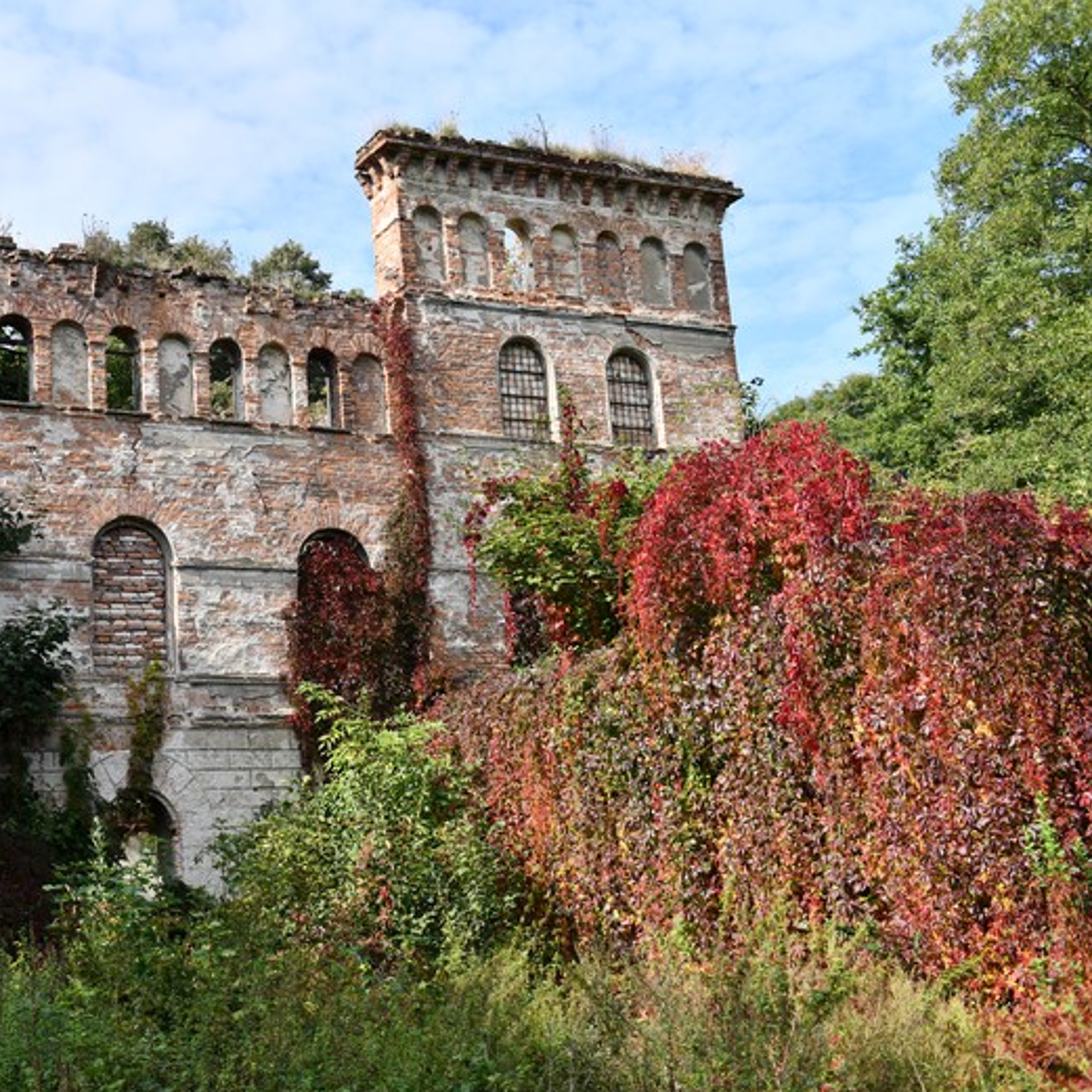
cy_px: 554
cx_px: 283
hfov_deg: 35.3
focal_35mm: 47
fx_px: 1677
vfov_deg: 36.1
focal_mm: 36
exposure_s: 1/2500
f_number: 3.5
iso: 200
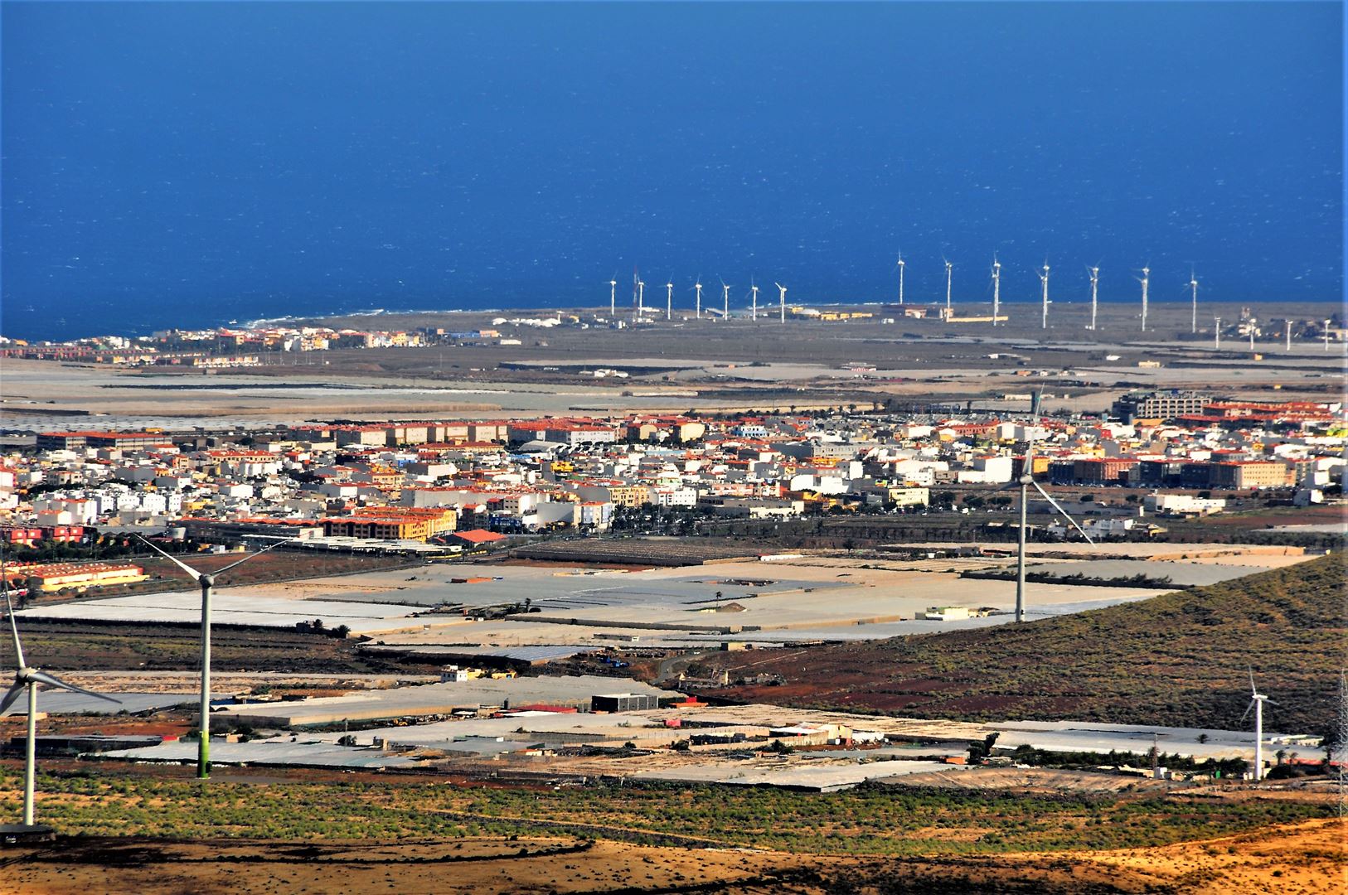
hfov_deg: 6.9
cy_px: 448
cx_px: 674
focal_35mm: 300
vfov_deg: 4.6
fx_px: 11220
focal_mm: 200
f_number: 10
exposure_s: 1/200
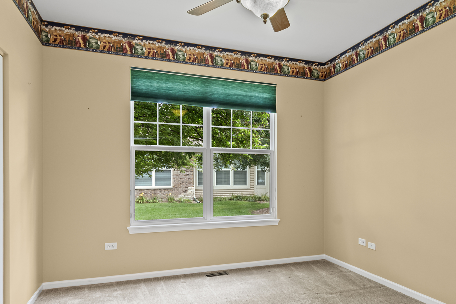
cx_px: 255
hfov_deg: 73.5
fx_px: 304
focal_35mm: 24
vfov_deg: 53.0
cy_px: 173
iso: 320
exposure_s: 1/2.5
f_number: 8
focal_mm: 12
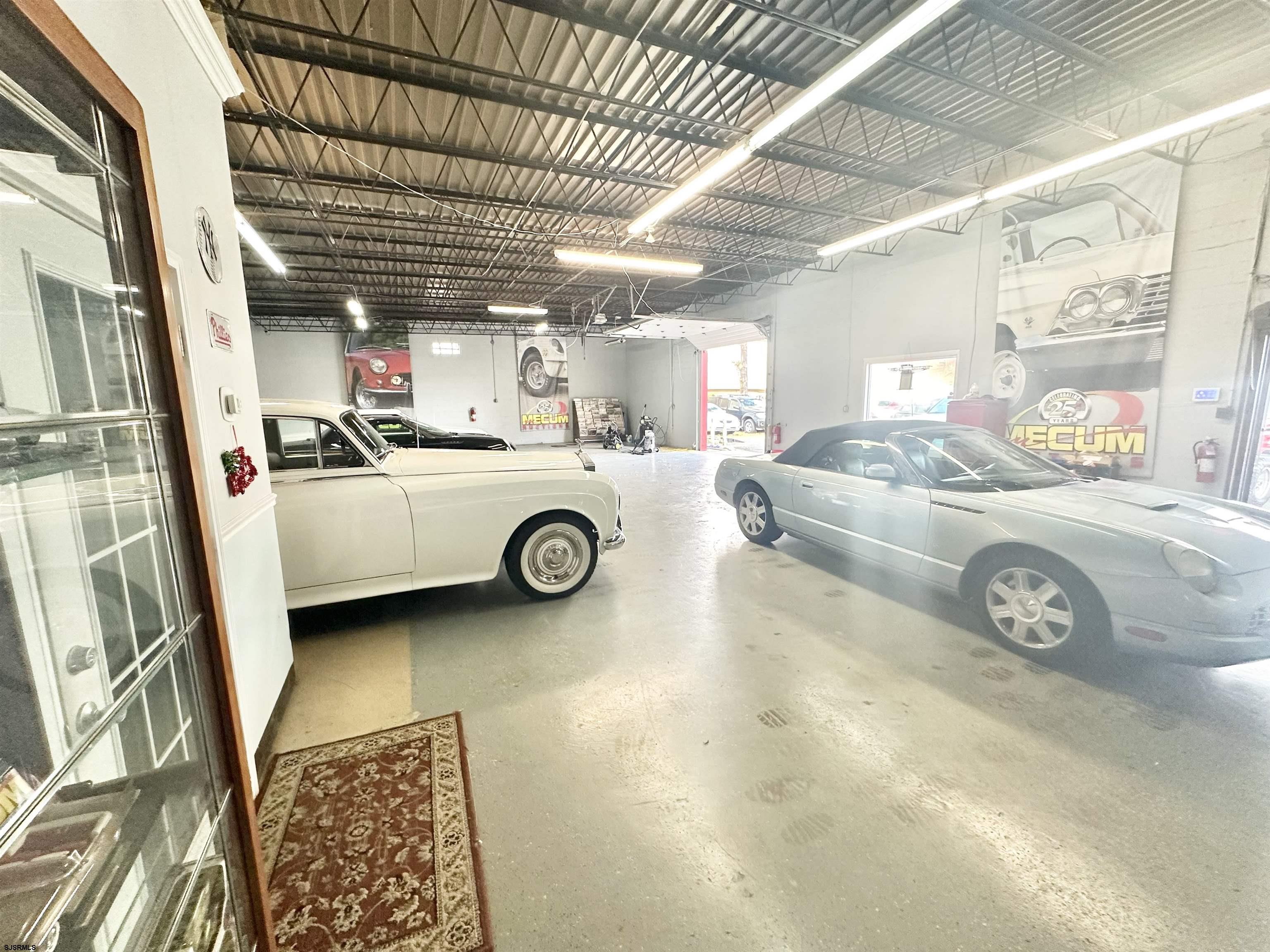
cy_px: 476
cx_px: 635
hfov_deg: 102.1
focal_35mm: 14
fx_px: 514
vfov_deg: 85.7
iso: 320
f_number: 2.2
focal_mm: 2.22
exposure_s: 1/120
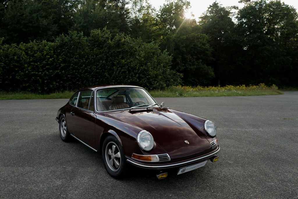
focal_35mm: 28
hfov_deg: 65.5
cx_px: 149
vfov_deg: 46.4
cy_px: 100
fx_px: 232
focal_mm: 28
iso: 100
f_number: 3.5
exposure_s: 1/100
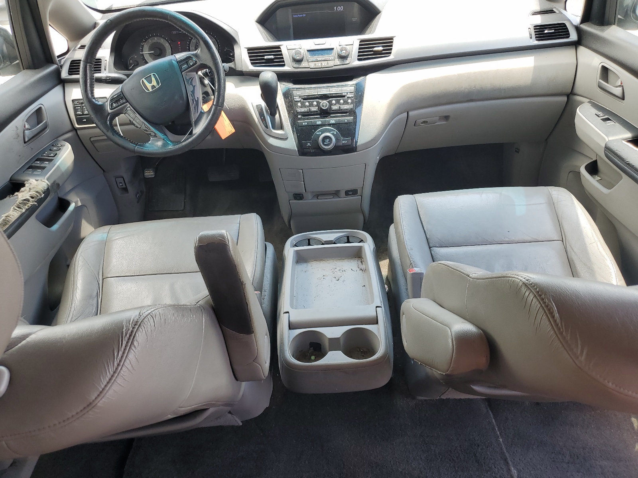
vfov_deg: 53.1
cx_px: 319
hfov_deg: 67.3
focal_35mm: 26
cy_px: 239
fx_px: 479
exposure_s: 1/147
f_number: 1.5
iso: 50
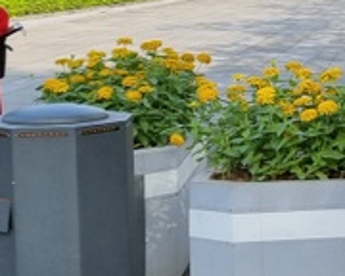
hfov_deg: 13.6
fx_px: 1154
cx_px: 759
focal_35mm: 113
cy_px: 79
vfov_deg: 13.6
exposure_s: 1/1040
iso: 50
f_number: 1.8
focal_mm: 5.4
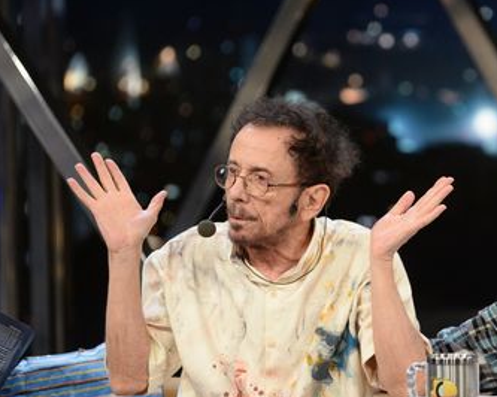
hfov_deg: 6.8
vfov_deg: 5.4
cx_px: 376
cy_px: 283
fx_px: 4204
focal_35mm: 286
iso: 3200
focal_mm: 175
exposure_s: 1/160
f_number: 4.5
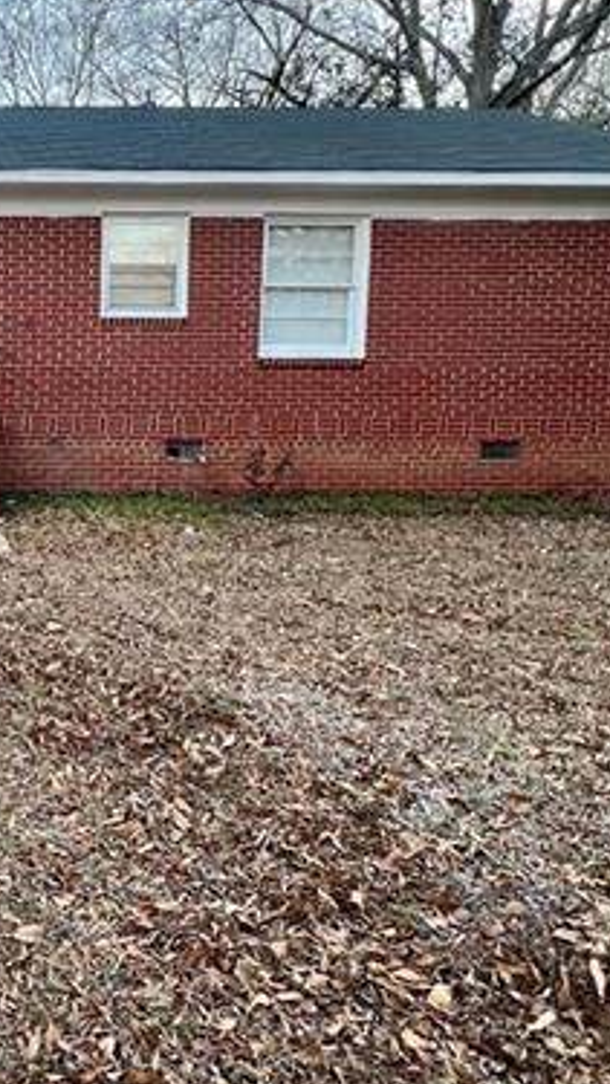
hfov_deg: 33.8
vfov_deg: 65.8
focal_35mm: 29
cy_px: 468
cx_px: -93
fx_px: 834
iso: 80
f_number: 1.8
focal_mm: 1.57
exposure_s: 1/99
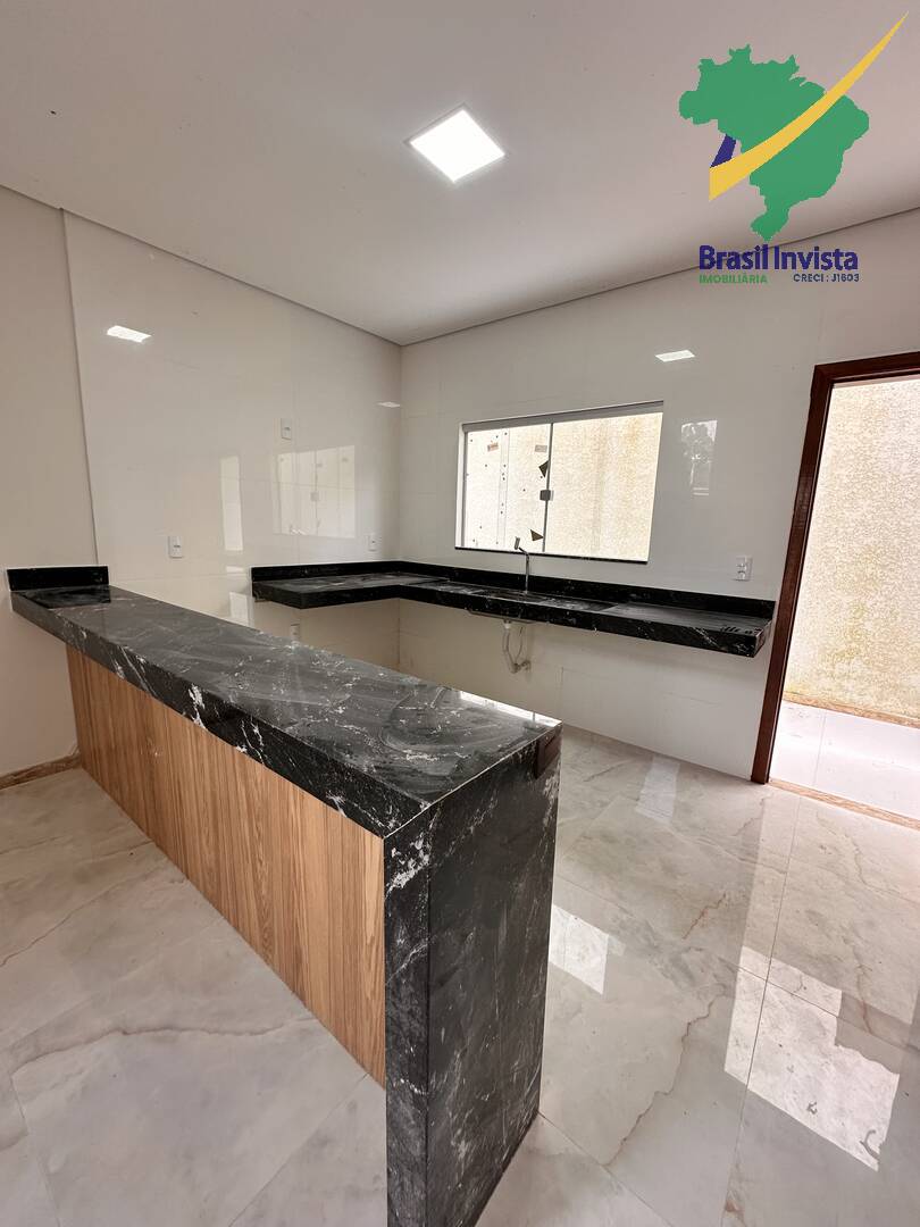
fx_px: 496
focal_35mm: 14
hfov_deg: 85.7
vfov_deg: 102.1
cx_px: 460
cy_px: 614
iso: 100
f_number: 2.2
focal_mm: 2.22
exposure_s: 1/99
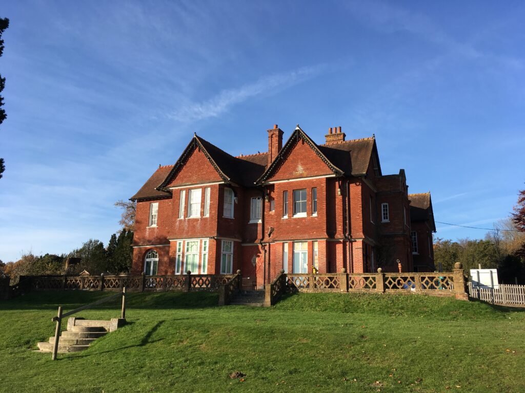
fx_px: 440
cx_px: 262
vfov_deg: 48.2
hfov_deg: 61.7
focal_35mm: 29
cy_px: 196
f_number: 2.2
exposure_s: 1/1054
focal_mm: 4.15
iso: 25
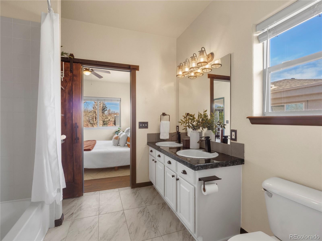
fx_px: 149
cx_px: 161
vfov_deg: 78.1
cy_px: 120
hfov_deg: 94.5
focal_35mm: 16
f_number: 8
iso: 200
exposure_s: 1/5
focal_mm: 8
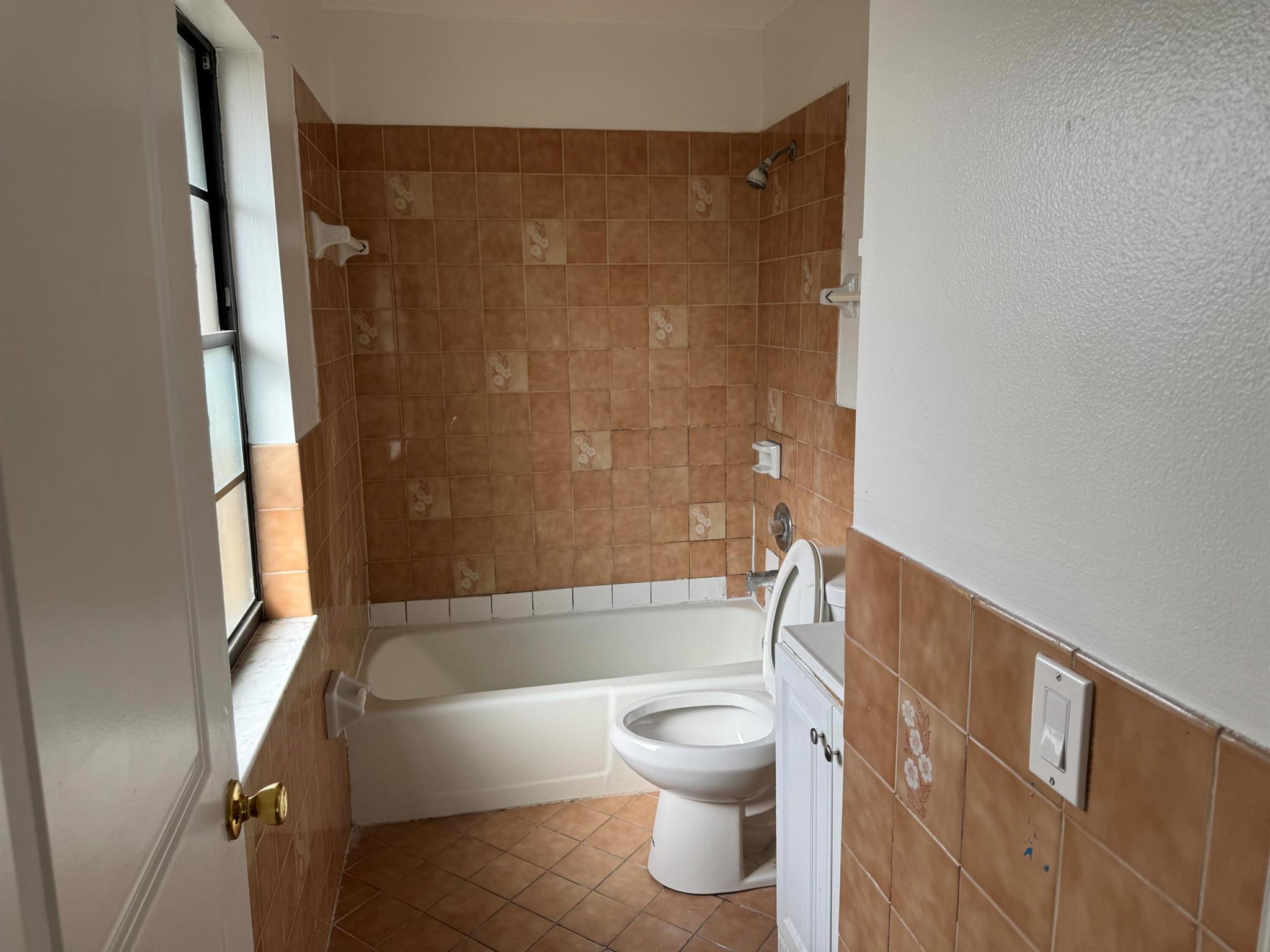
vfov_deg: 56.8
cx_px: 635
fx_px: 881
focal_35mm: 24
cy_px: 476
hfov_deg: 71.6
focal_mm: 6.76
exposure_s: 1/209
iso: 64
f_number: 1.78
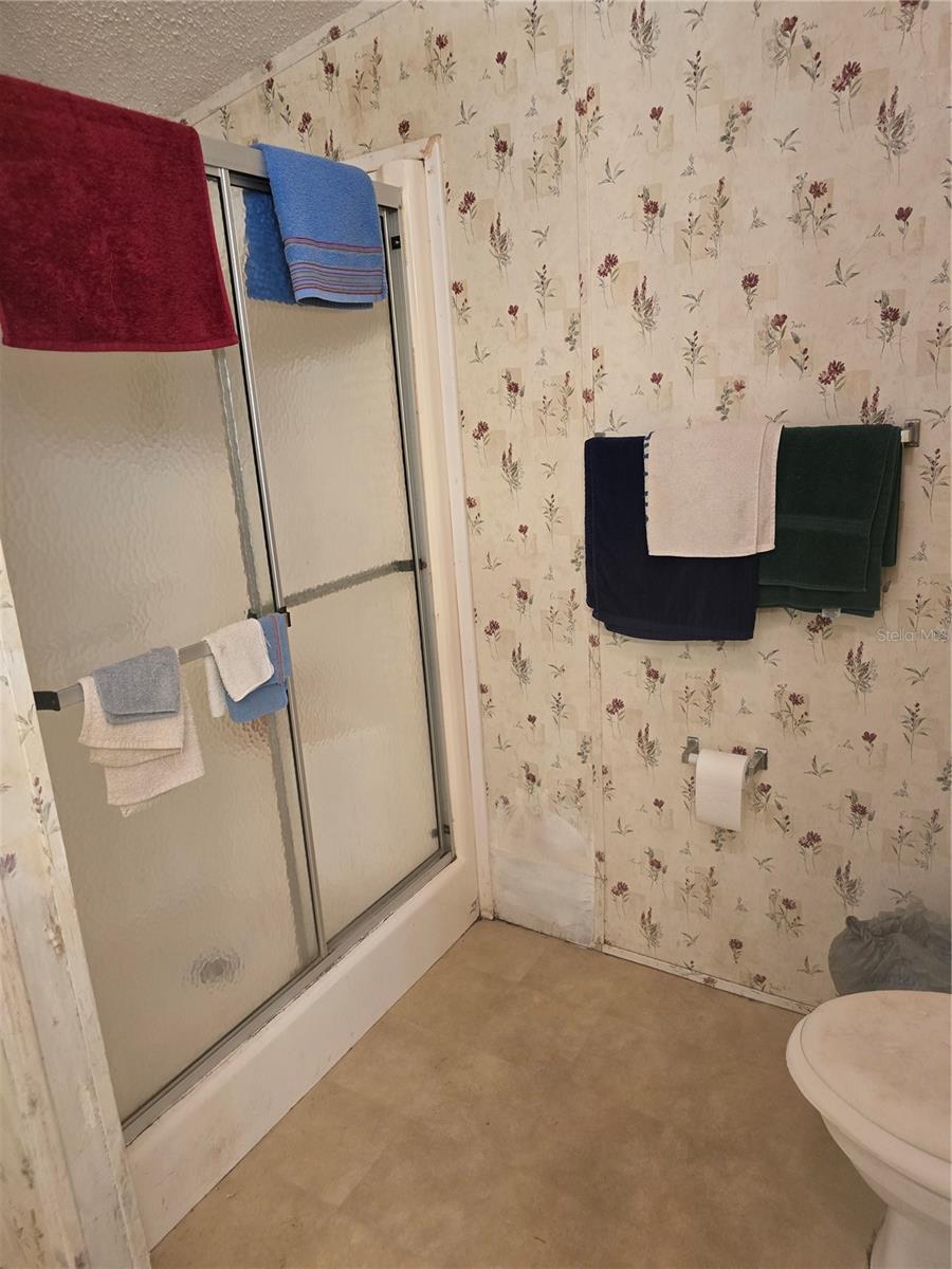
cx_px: 476
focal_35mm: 23
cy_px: 634
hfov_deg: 58.9
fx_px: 843
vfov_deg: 73.9
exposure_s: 1/120
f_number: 1.7
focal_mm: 6.3
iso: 640
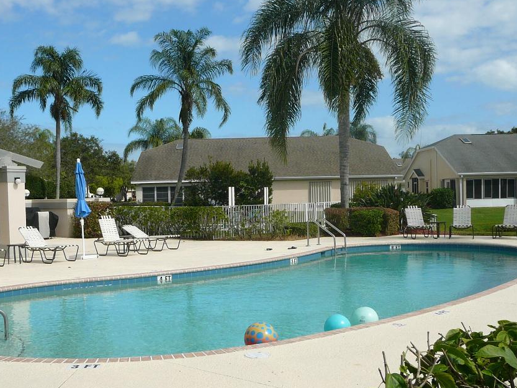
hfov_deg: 43.7
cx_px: 222
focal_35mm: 43
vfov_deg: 33.6
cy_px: 221
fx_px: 642
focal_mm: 5.2
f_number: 5
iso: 80
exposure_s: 1/640
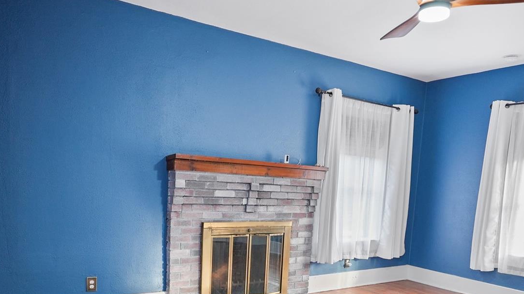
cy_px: 241
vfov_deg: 36.3
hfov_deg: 62.6
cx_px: 251
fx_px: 431
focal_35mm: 31
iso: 640
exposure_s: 1/100
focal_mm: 20
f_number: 1.8
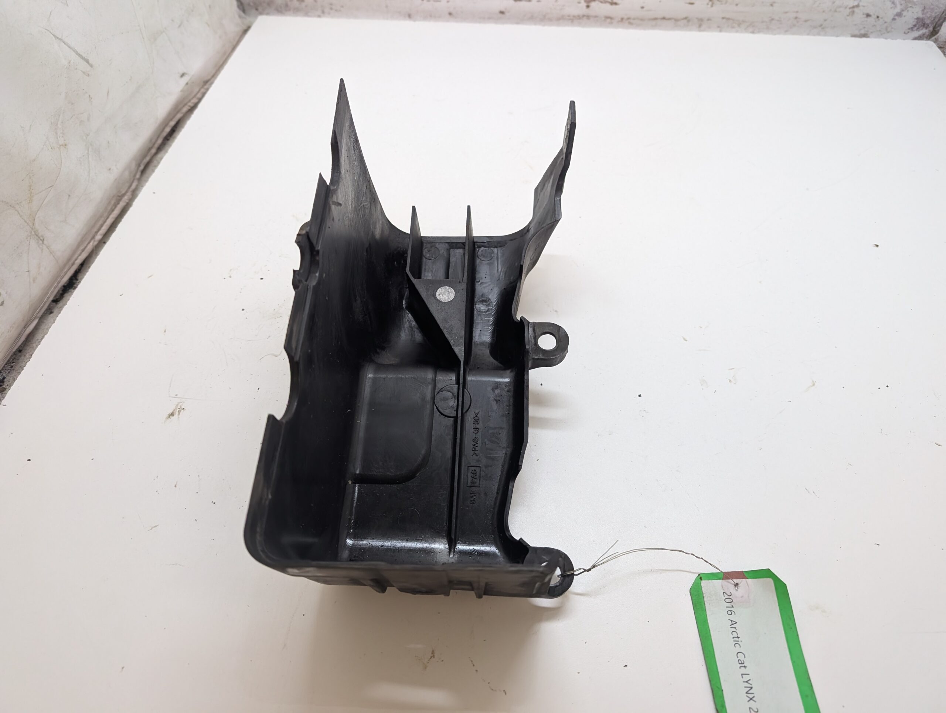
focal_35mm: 24
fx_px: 657
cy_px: 356
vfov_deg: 56.9
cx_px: 473
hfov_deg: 71.5
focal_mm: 6.9
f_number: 1.68
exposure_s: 1/269
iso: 439
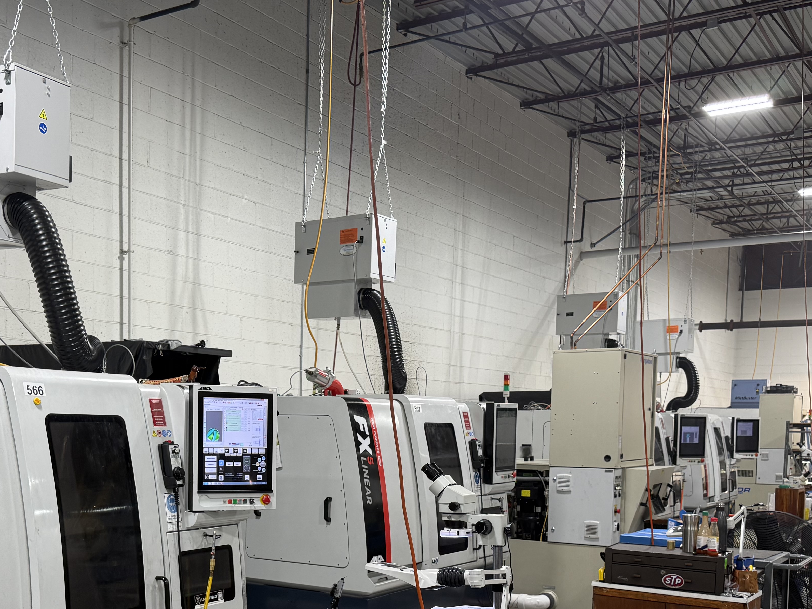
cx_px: 273
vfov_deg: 32.7
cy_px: 486
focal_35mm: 43
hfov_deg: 43.3
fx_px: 1009
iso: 125
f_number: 1.78
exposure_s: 1/120
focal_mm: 6.76
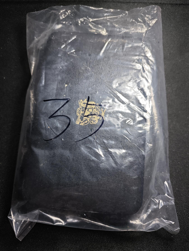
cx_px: 94
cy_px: 126
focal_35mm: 24
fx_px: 175
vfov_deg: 71.6
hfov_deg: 56.8
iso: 80
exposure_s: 1/86.1
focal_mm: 5.84
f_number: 1.6
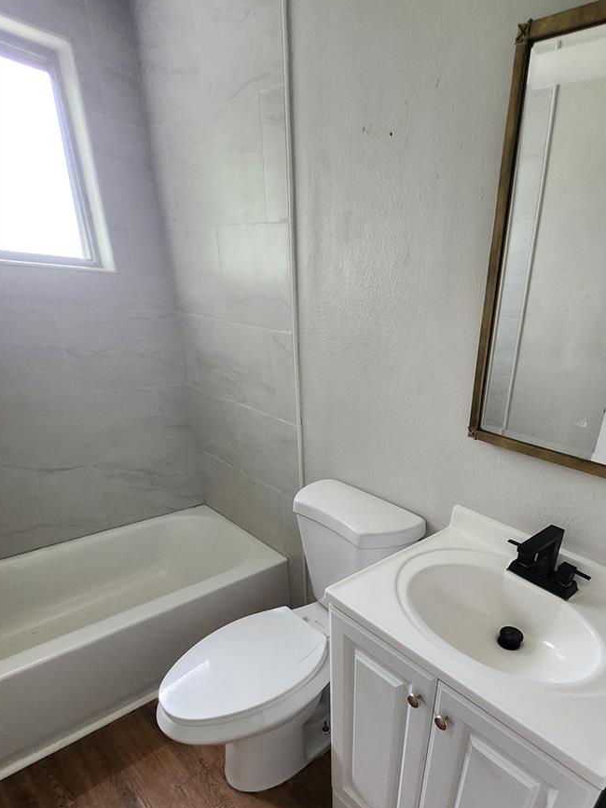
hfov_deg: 69.1
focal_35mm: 18
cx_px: 414
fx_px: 420
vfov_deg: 84.1
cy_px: 552
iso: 250
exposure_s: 1/60
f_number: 2.2
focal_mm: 1.7
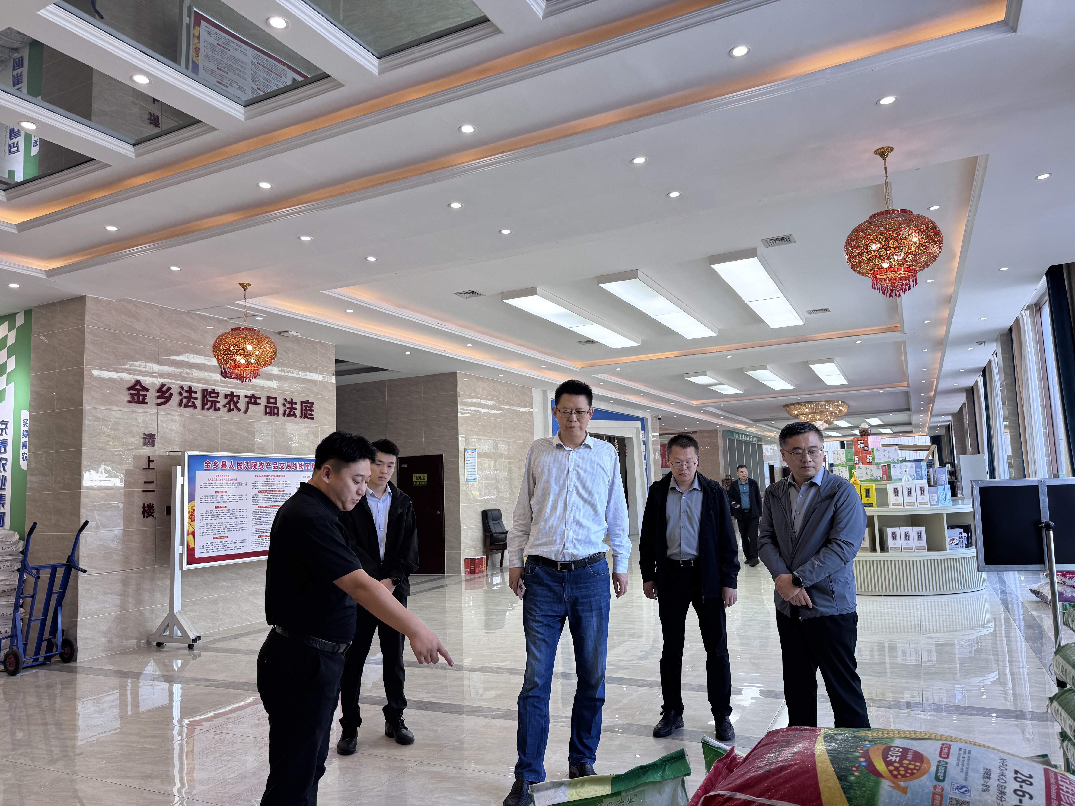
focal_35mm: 24
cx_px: 538
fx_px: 745
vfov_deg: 56.8
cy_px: 403
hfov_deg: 71.6
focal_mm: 6.76
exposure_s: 1/121
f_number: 1.78
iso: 64
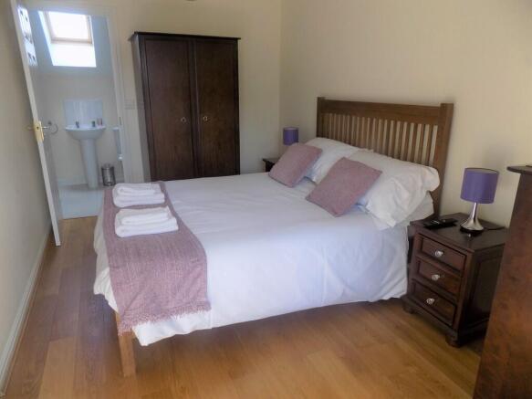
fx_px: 353
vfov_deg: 58.9
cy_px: 200
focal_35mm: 23
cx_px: 266
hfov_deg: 73.9
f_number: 3.1
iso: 80
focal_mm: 4
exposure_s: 1/60
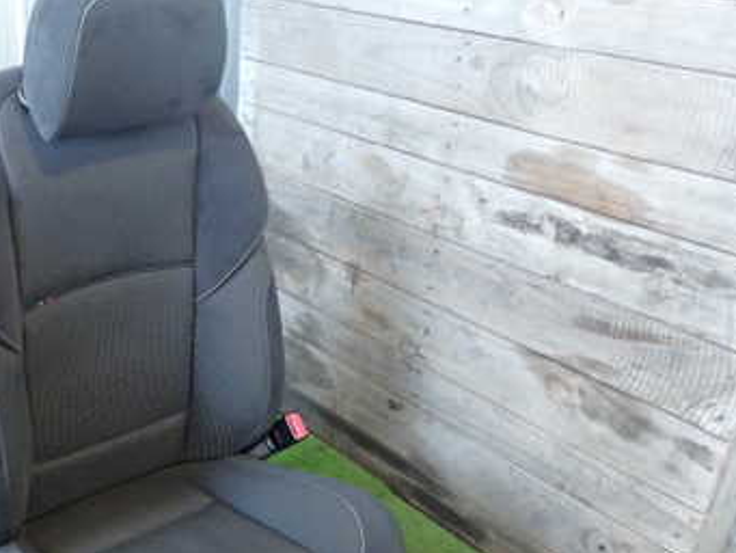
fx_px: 936
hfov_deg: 40.7
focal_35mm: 44
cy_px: 393
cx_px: 121
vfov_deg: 32.5
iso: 400
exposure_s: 1/30
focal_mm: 4.5
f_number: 2.8
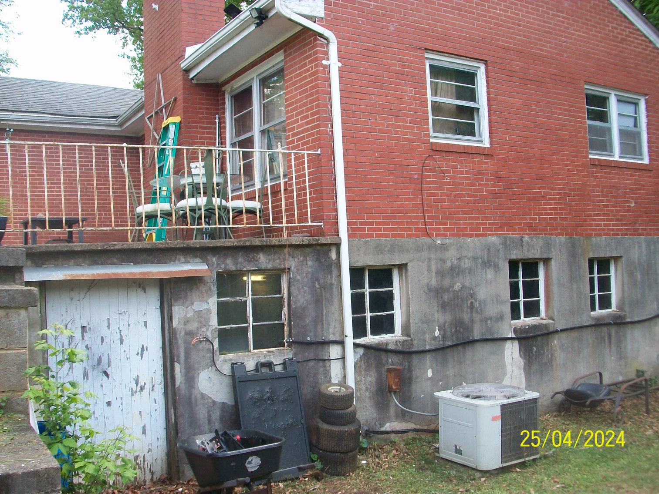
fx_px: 647
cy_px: 247
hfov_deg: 54.0
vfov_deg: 41.8
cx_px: 330
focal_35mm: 34
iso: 80
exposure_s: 1/125
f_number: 2.8
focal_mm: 5.7
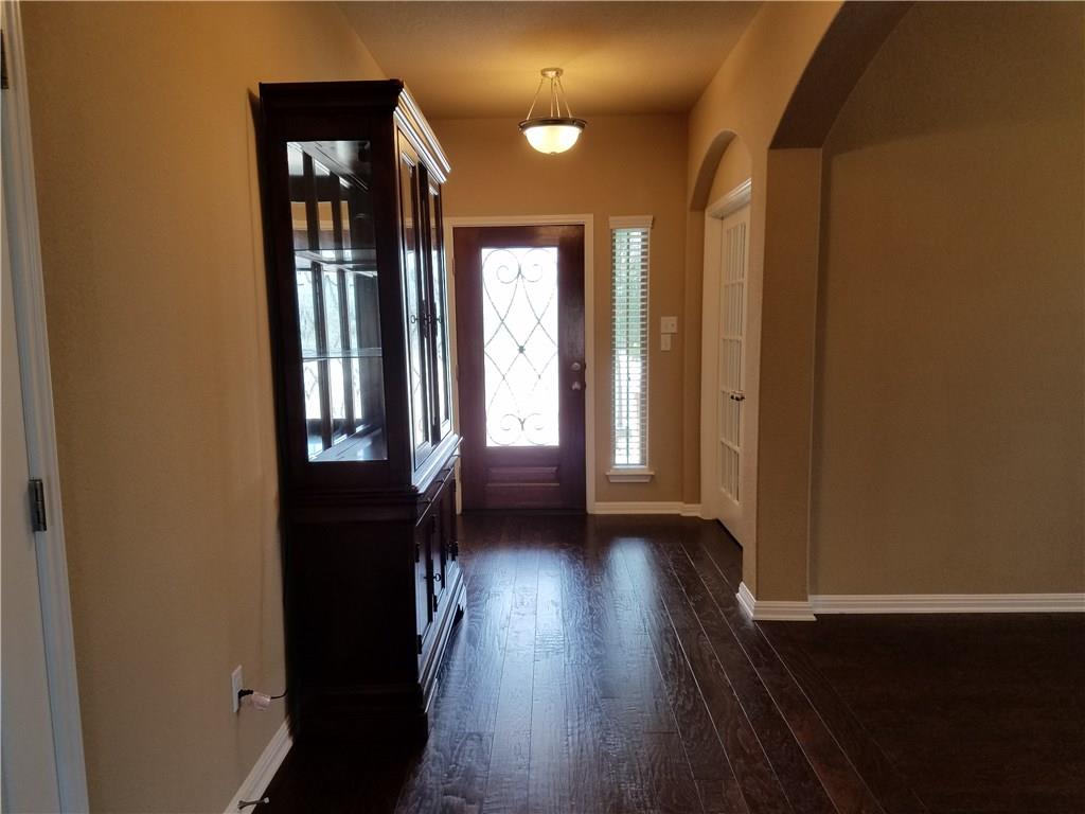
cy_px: 407
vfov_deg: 53.1
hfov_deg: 67.3
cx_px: 542
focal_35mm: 26
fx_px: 815
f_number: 1.7
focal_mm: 4.2
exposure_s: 1/186
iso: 50
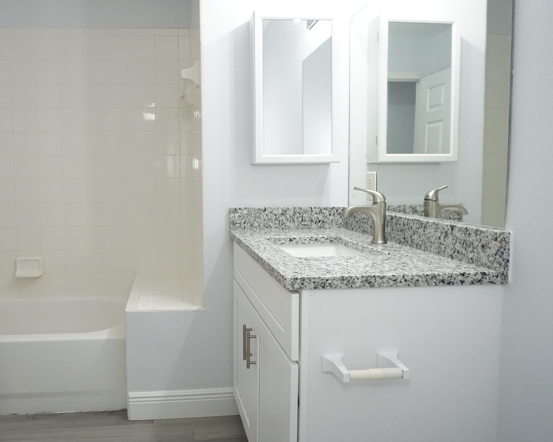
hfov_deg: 54.8
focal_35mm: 32
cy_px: 208
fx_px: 524
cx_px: 195
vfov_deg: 45.8
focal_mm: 16
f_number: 5.6
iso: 2500
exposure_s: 1/200
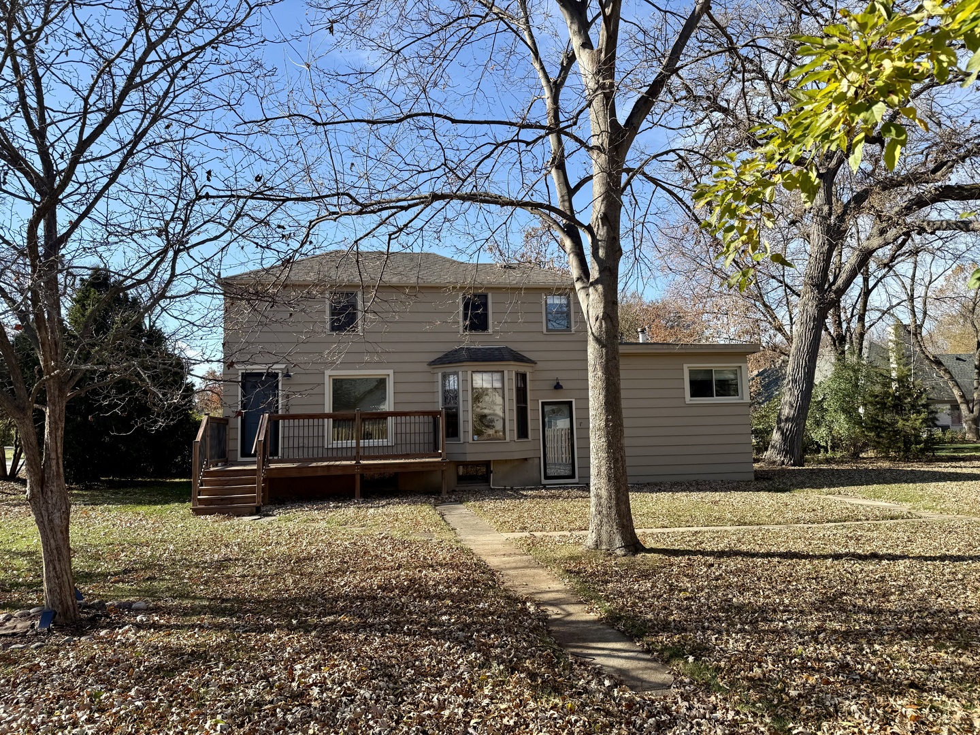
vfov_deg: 56.8
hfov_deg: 71.6
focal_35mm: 24
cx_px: 490
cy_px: 368
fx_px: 679
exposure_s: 1/2053
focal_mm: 6.76
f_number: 1.78
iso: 80
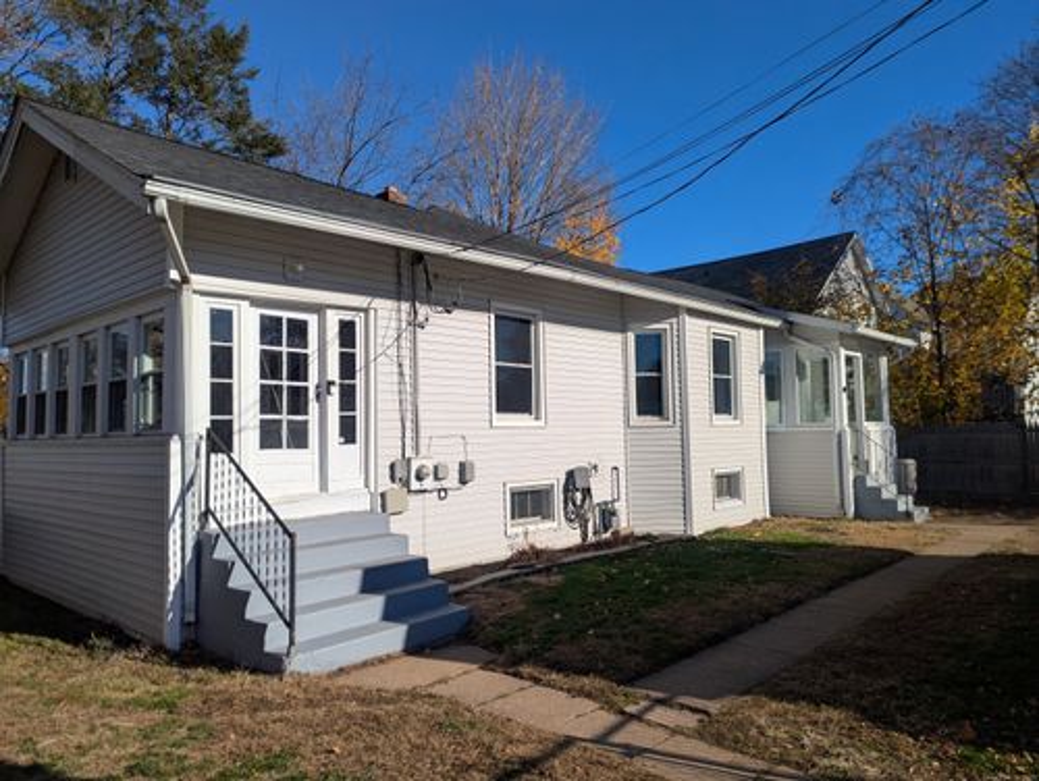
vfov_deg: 56.9
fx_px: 721
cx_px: 520
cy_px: 390
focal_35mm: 24
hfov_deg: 71.5
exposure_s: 1/4717
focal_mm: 6.81
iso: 54
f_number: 1.85
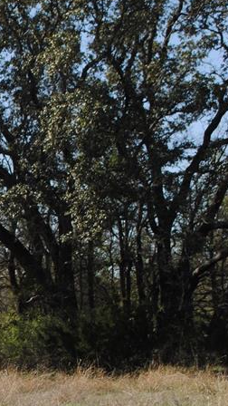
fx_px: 1236
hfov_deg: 9.9
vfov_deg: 18.6
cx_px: -195
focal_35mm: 115
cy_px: 253
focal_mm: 32
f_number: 9
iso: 100
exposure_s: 1/200
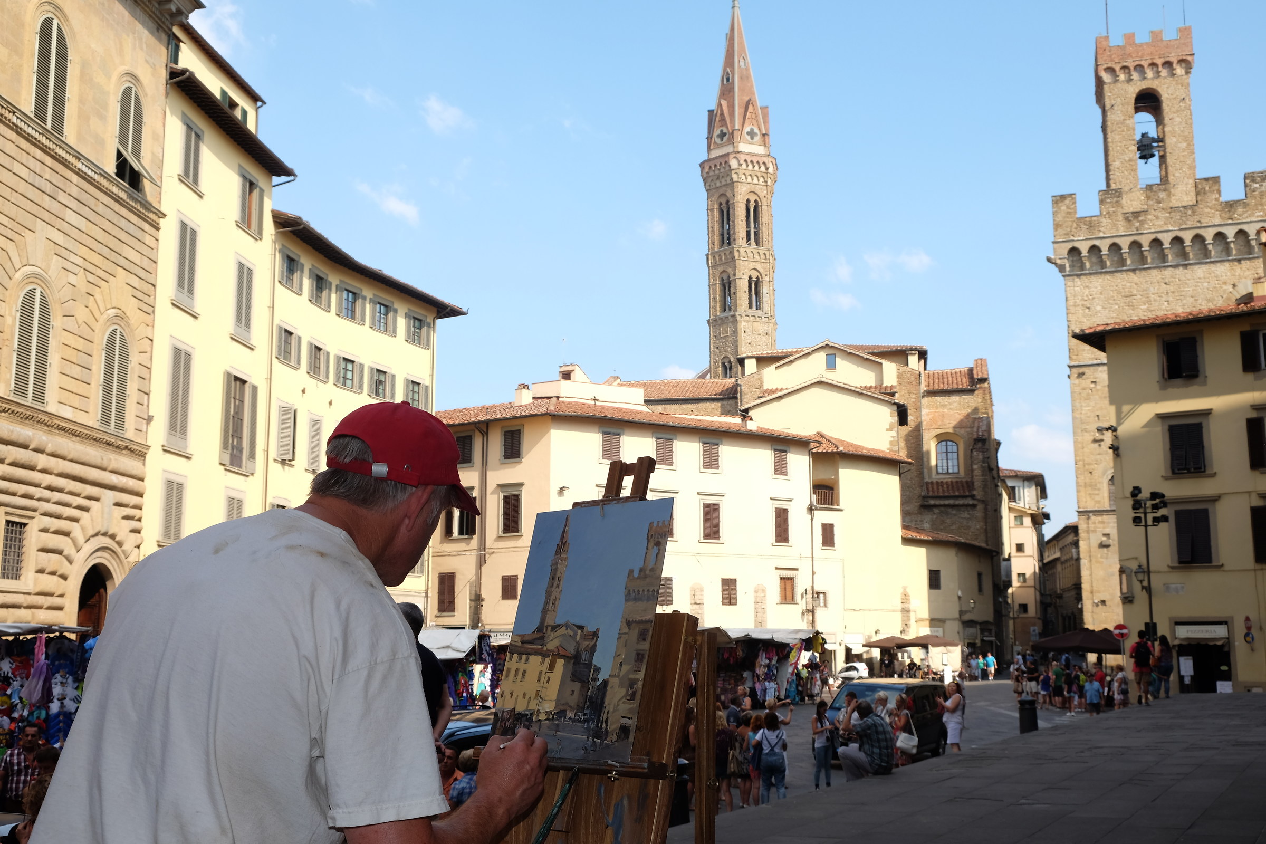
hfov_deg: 54.4
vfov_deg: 37.9
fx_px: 1231
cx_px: 633
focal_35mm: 35
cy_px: 422
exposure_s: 1/180
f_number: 8
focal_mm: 23.3
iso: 200
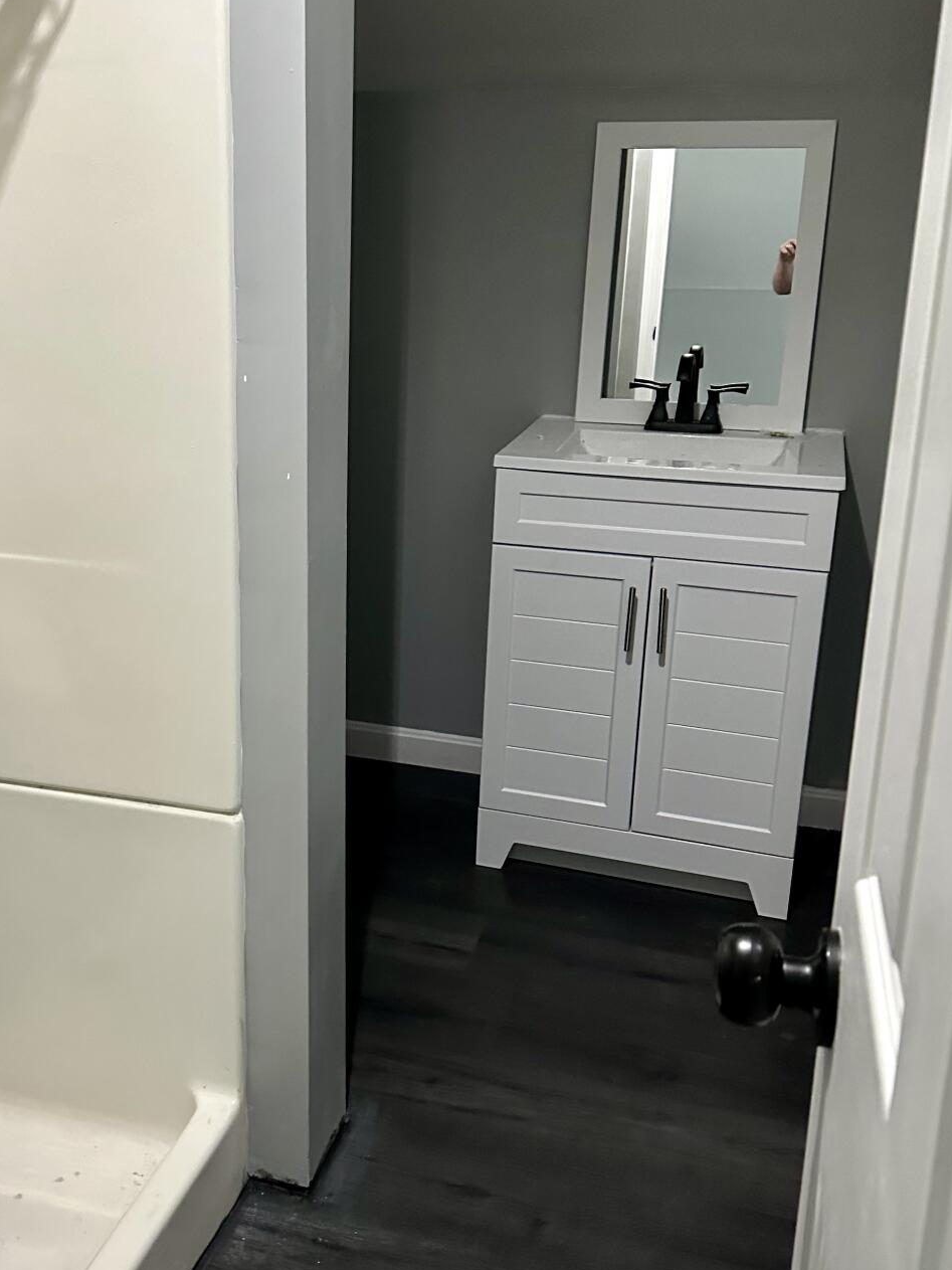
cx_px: 285
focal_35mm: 38
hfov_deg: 37.1
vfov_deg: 48.9
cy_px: 592
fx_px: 1394
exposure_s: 1/60
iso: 640
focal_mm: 6.86
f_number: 1.78
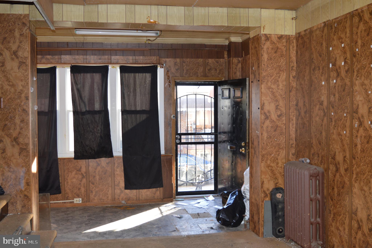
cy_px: 124
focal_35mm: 39
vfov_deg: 34.1
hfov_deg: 49.6
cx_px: 186
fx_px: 403
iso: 400
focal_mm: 26
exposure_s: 1/80
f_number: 4
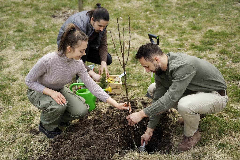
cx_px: 120
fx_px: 307
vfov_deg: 29.3
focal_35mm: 46
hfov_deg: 42.7
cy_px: 80
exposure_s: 1/500
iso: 160
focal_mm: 46
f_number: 2.8
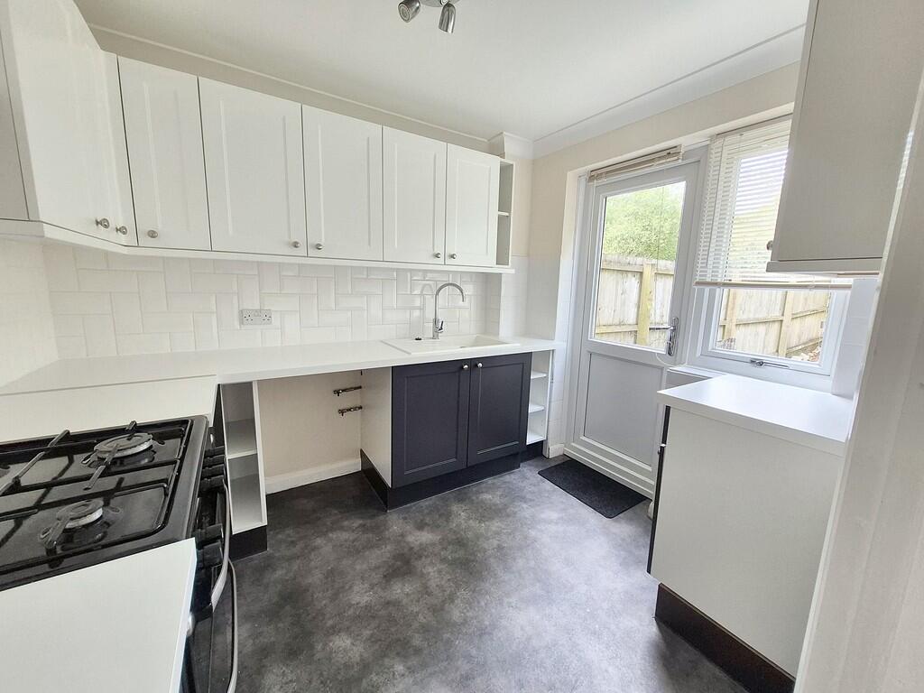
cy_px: 346
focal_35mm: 13
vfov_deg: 89.9
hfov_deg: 106.2
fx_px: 347
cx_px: 462
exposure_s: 1/50
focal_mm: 1.7
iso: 80
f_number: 2.2
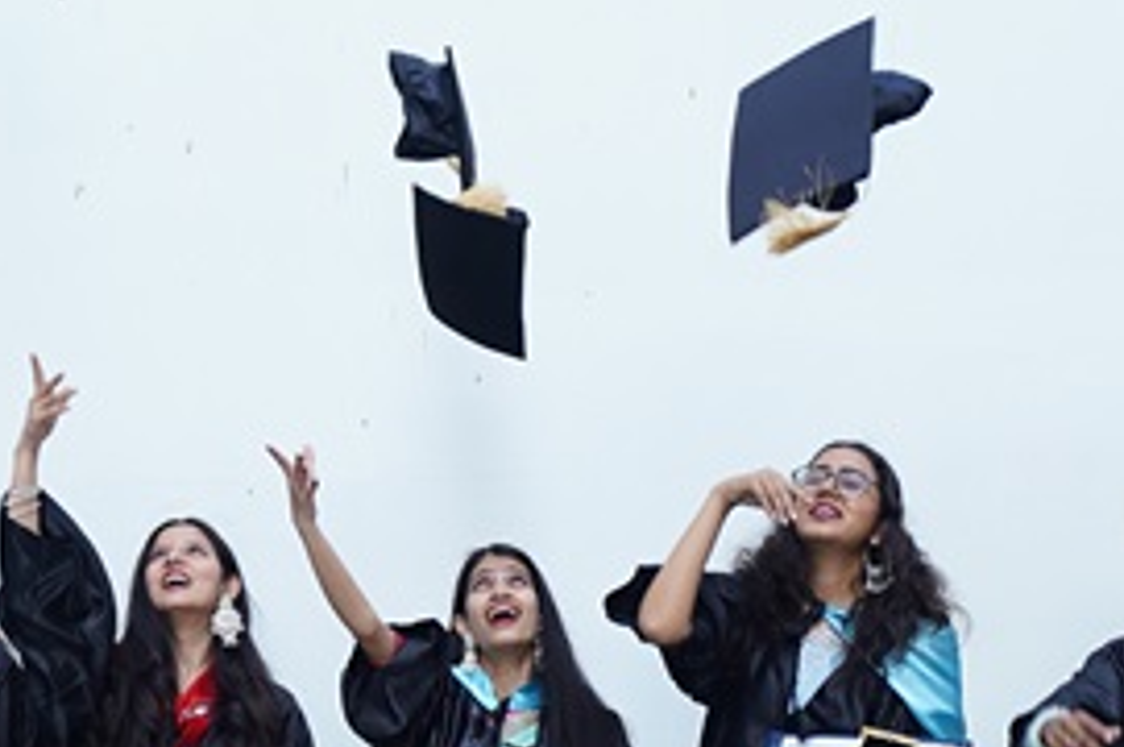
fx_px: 2994
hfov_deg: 21.3
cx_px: 556
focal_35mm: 96
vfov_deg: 14.1
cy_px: 606
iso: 100
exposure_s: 1/200
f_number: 3.5
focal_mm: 26
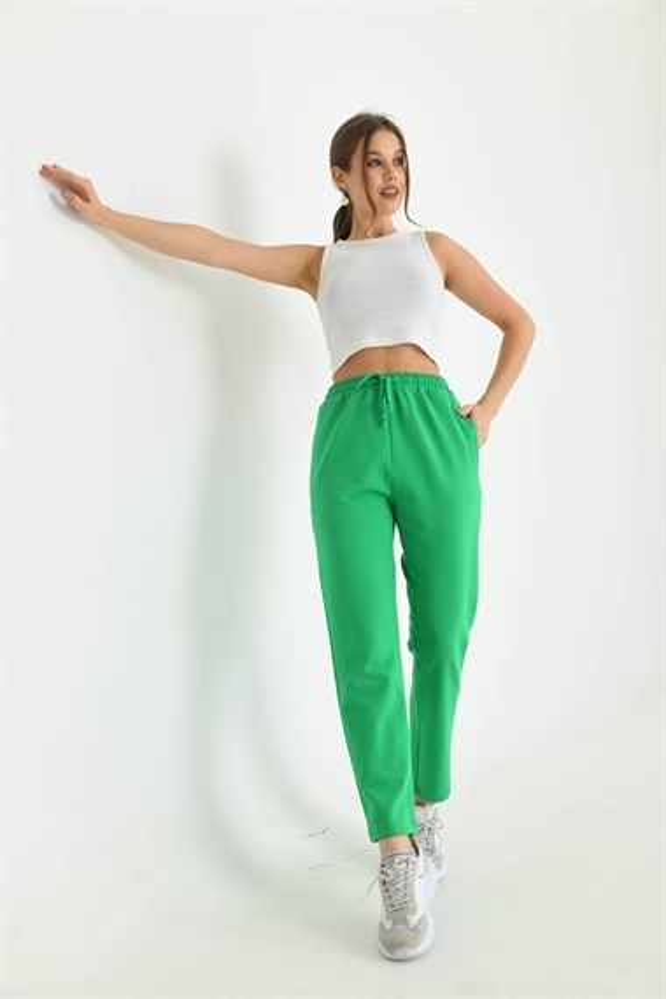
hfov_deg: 31.9
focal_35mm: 42
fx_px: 1165
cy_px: 500
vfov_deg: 46.4
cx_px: 333
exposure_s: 1/125
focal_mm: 42
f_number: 5.6
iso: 160
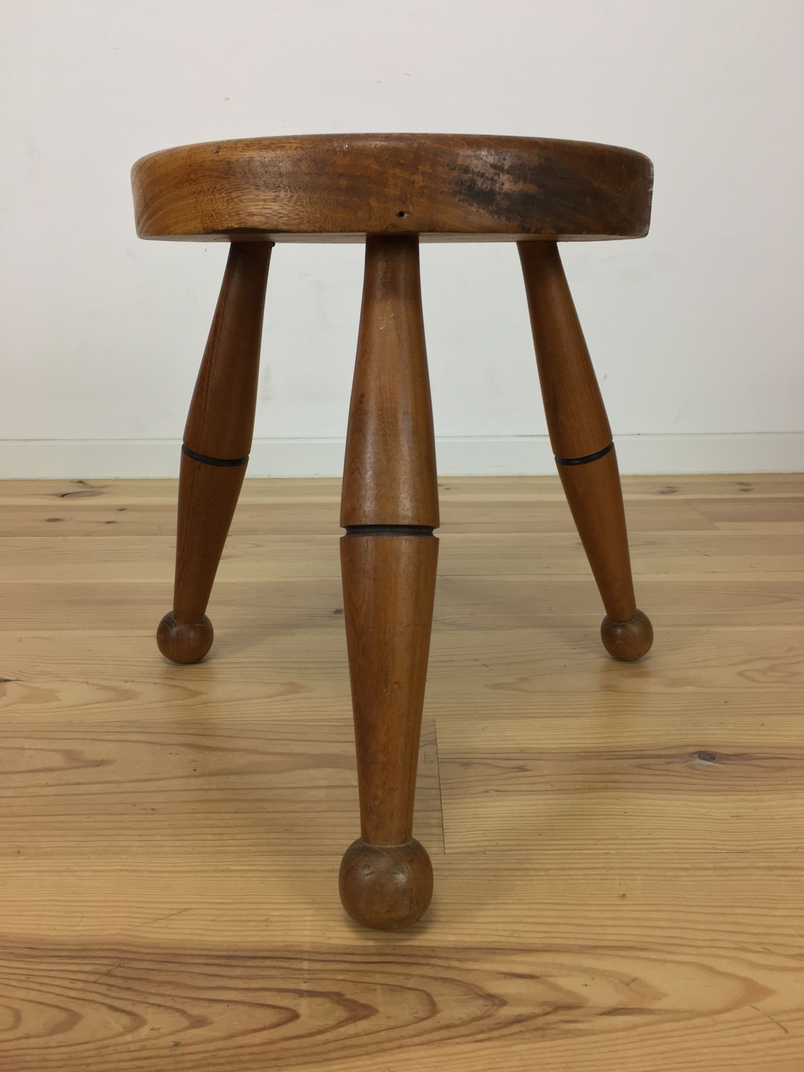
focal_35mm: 29
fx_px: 898
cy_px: 536
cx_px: 402
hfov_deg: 48.2
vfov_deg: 61.7
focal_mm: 4.15
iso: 50
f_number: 2.2
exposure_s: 1/33
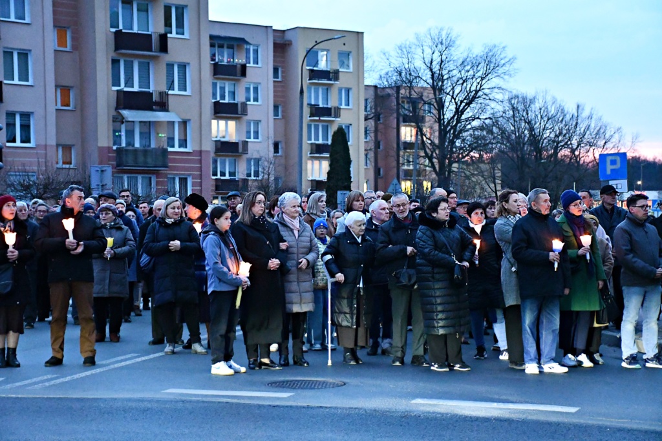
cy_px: 220
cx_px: 331
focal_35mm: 75
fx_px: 1379
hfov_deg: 27.0
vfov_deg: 18.2
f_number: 4.8
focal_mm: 50
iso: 11400
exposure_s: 1/60
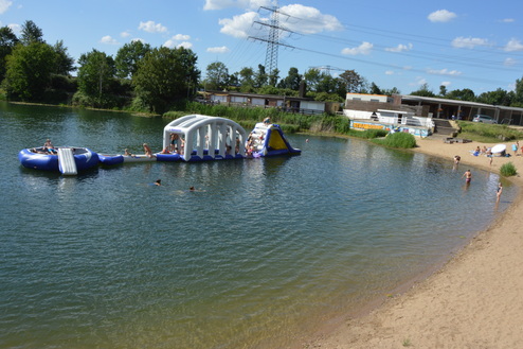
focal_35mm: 27
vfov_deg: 47.9
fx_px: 392
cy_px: 174
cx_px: 262
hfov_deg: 67.4
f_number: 20
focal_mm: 18
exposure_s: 1/160
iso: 400
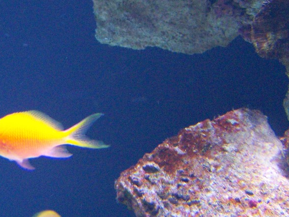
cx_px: 11
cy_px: 166
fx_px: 693
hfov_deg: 22.8
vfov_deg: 17.7
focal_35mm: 83
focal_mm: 6.3
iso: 400
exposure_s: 1/15
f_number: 2.8
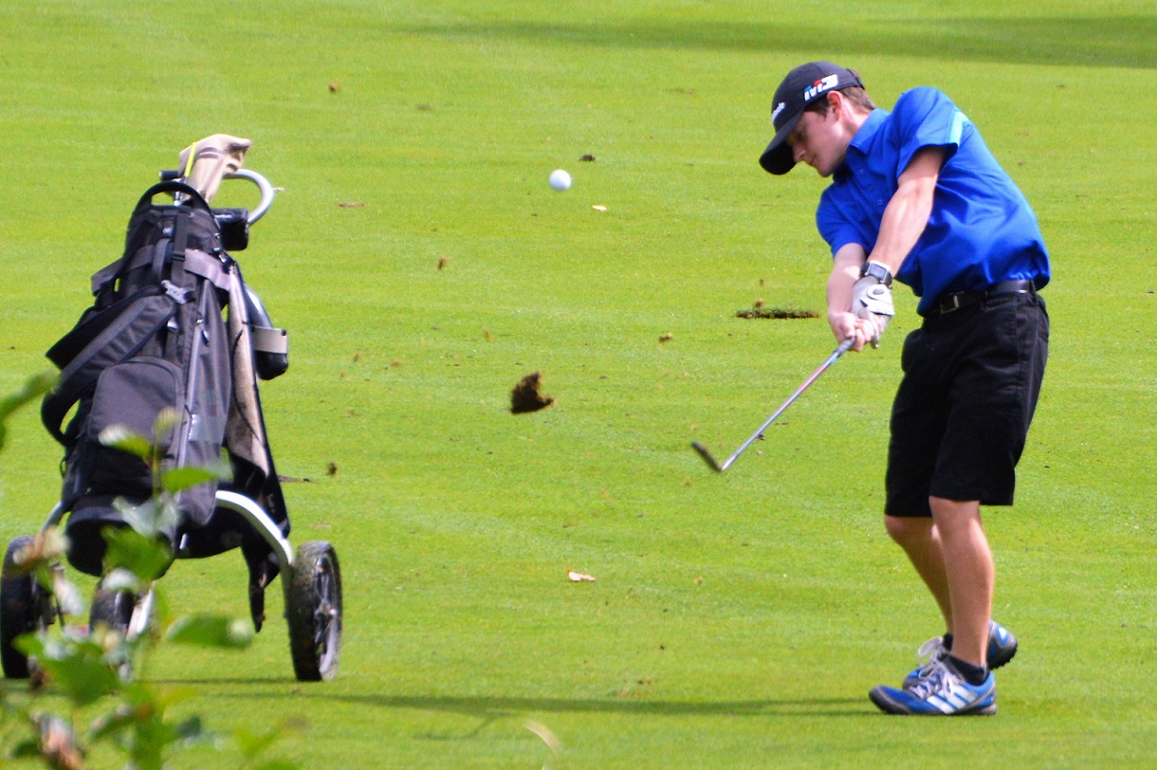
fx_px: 13005
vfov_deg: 3.4
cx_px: 578
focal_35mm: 405
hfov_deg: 5.1
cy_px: 385
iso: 400
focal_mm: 270
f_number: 5.6
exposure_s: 1/1000
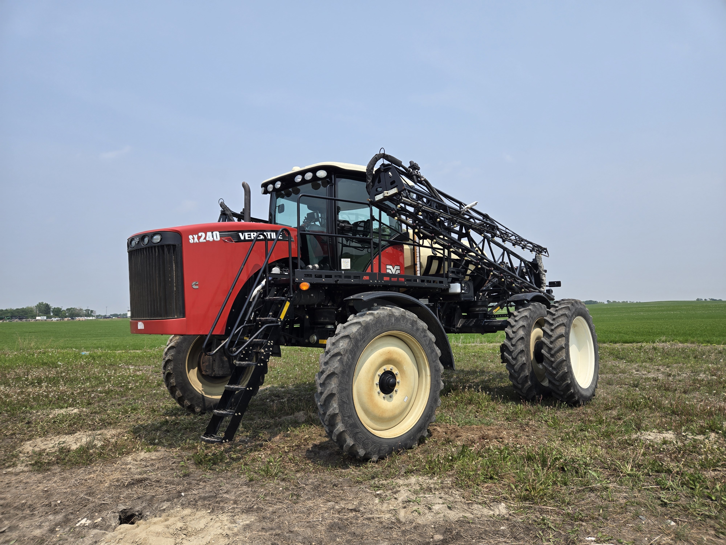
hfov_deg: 73.9
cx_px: 363
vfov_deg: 58.9
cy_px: 272
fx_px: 482
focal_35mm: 23
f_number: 1.8
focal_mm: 5.4
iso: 25
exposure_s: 1/2531
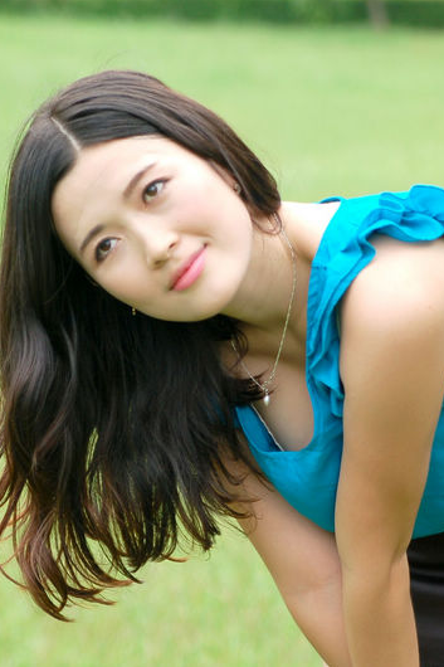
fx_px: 3142
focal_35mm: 170
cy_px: 334
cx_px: 268
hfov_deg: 8.1
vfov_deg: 12.1
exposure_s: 1/500
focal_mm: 75
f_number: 3.2
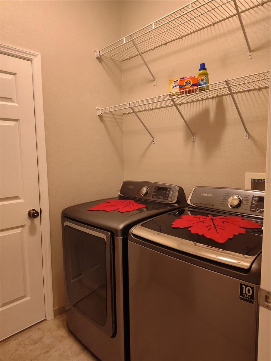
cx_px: 136
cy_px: 180
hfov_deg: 58.9
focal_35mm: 23
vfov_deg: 73.9
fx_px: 240
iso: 1194
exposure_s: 1/60
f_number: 1.8
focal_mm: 5.56
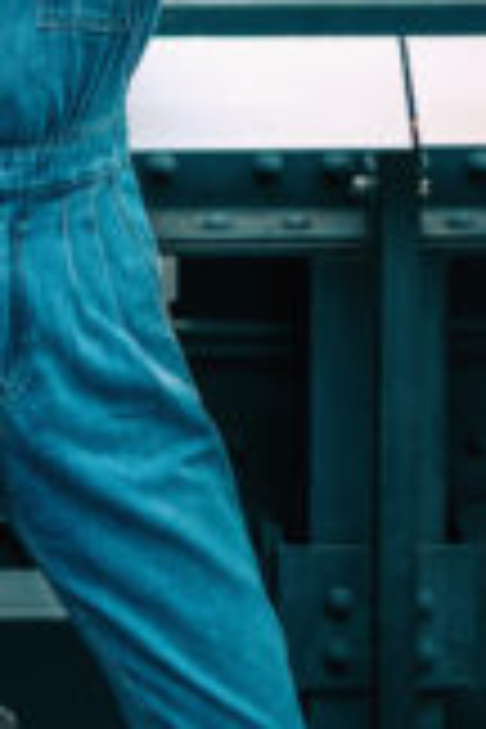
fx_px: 3179
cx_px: 36
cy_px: -306
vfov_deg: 12.5
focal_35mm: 157
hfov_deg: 8.7
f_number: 1.4
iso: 200
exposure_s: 1/800
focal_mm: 35
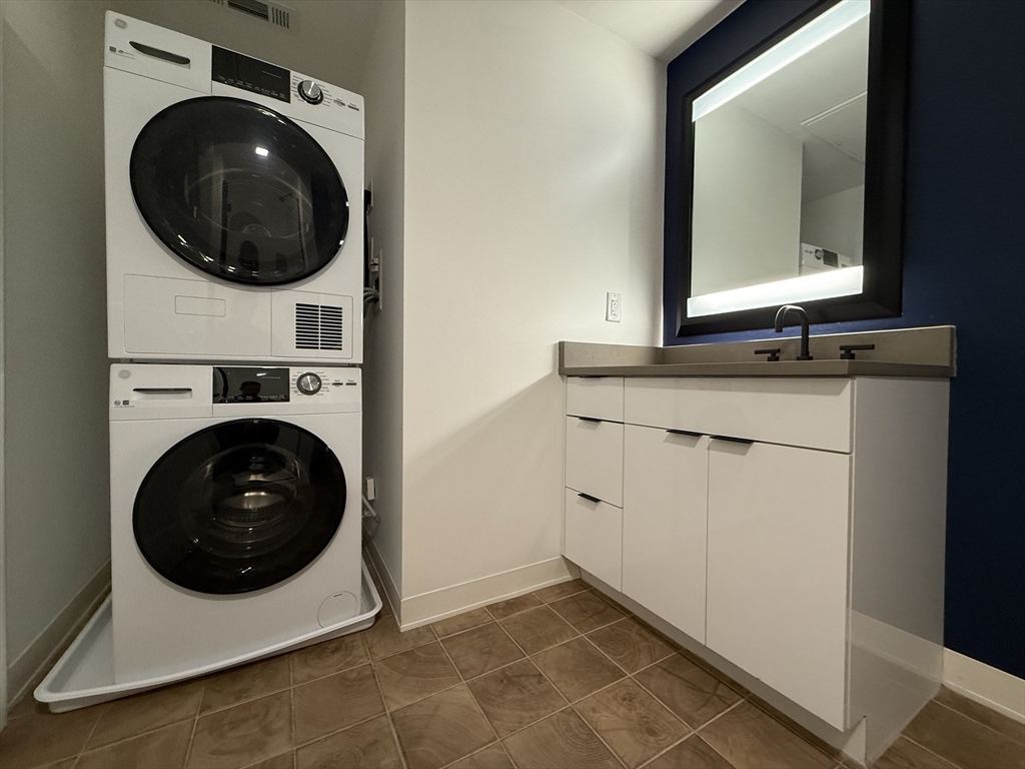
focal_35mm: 14
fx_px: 415
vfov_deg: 85.7
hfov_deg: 102.1
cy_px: 384
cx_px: 512
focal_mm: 2.22
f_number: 2.2
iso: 250
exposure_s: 1/60
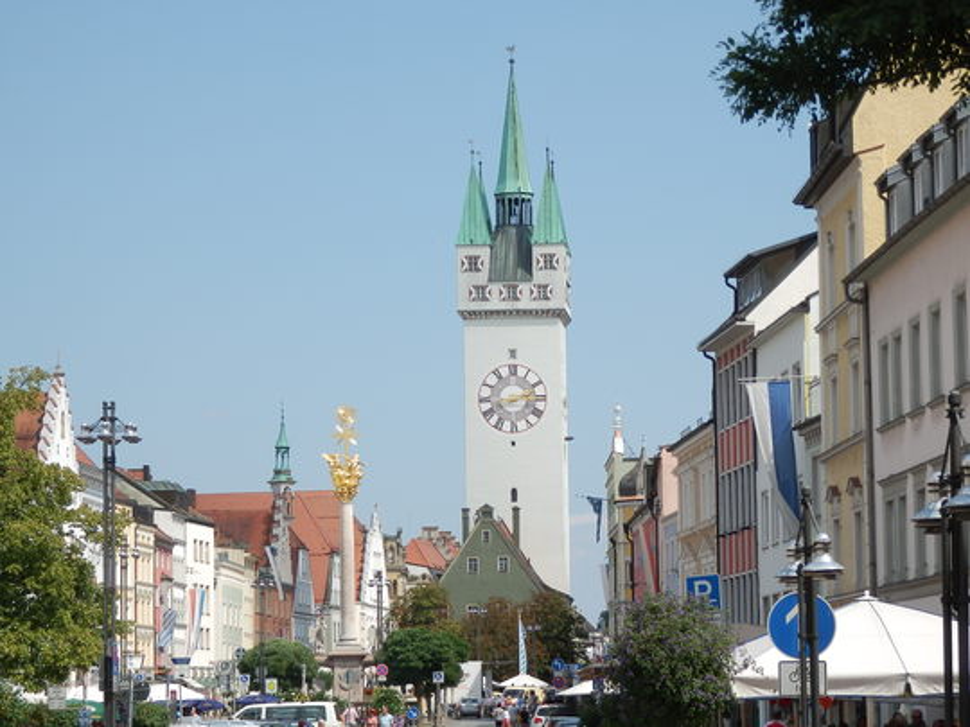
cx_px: 485
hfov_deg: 18.5
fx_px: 2970
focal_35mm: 106
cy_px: 364
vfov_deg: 14.0
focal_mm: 19
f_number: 5
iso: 80
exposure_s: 1/500
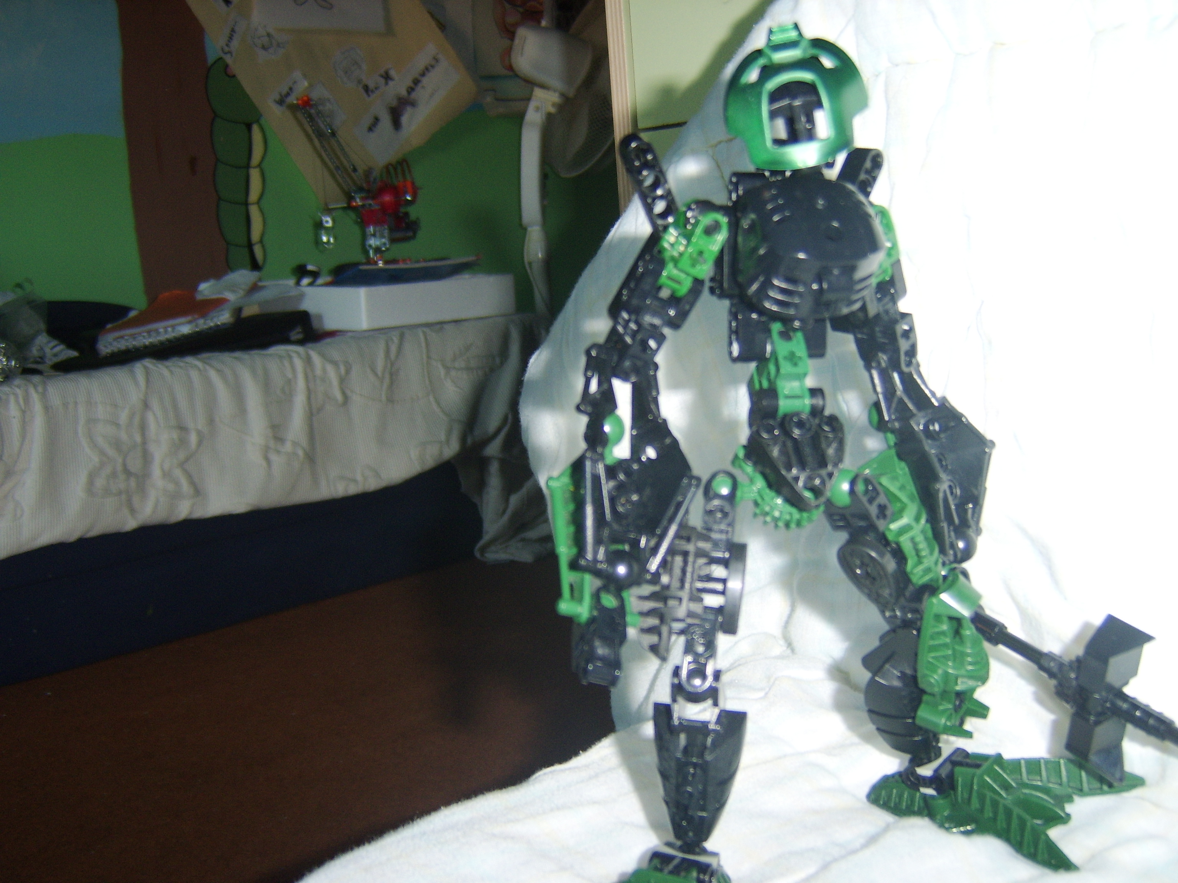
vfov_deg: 45.4
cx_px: 589
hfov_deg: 58.4
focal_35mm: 31
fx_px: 1055
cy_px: 442
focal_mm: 8.13
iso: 141
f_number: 2.7
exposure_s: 1/30
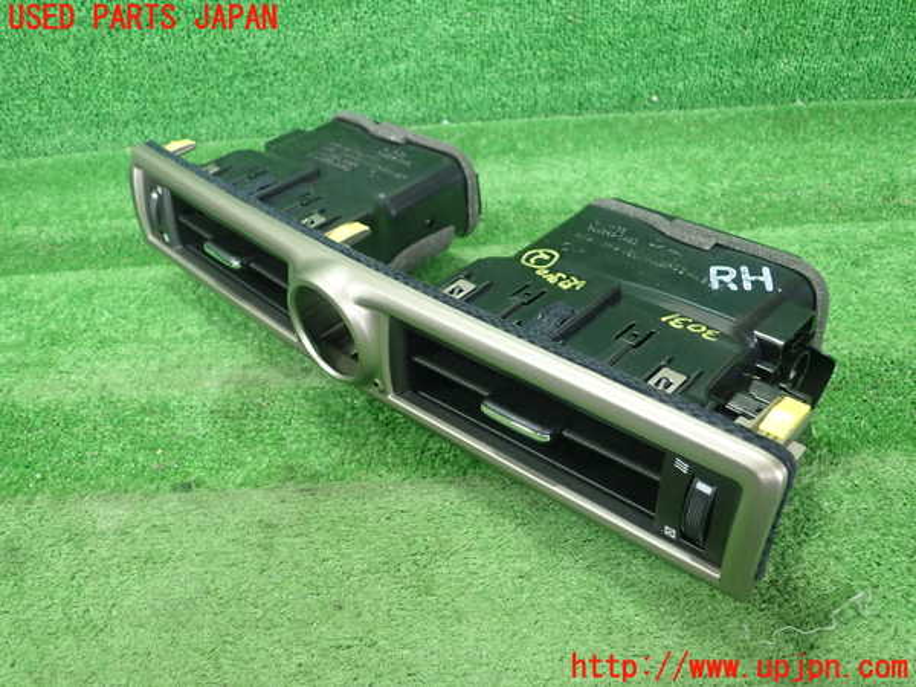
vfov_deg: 46.8
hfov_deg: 60.0
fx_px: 794
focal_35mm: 30
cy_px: 344
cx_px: 458
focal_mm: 5.5
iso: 400
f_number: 2.3
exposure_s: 1/125
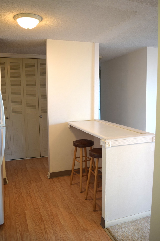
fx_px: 210
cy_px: 120
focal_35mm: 32
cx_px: 80
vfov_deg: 59.5
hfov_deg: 41.7
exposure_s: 1/60
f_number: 3.8
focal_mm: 21
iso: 500
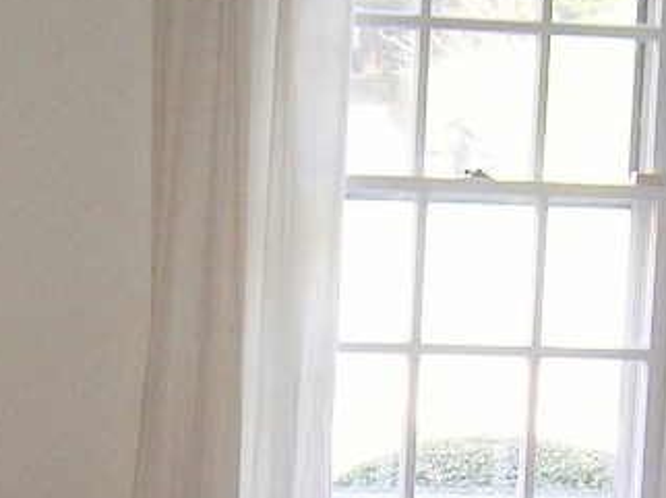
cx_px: 374
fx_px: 2845
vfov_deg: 9.8
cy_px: 657
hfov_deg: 13.3
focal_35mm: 148
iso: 50
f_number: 2.9
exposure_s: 1/30
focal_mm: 5.7
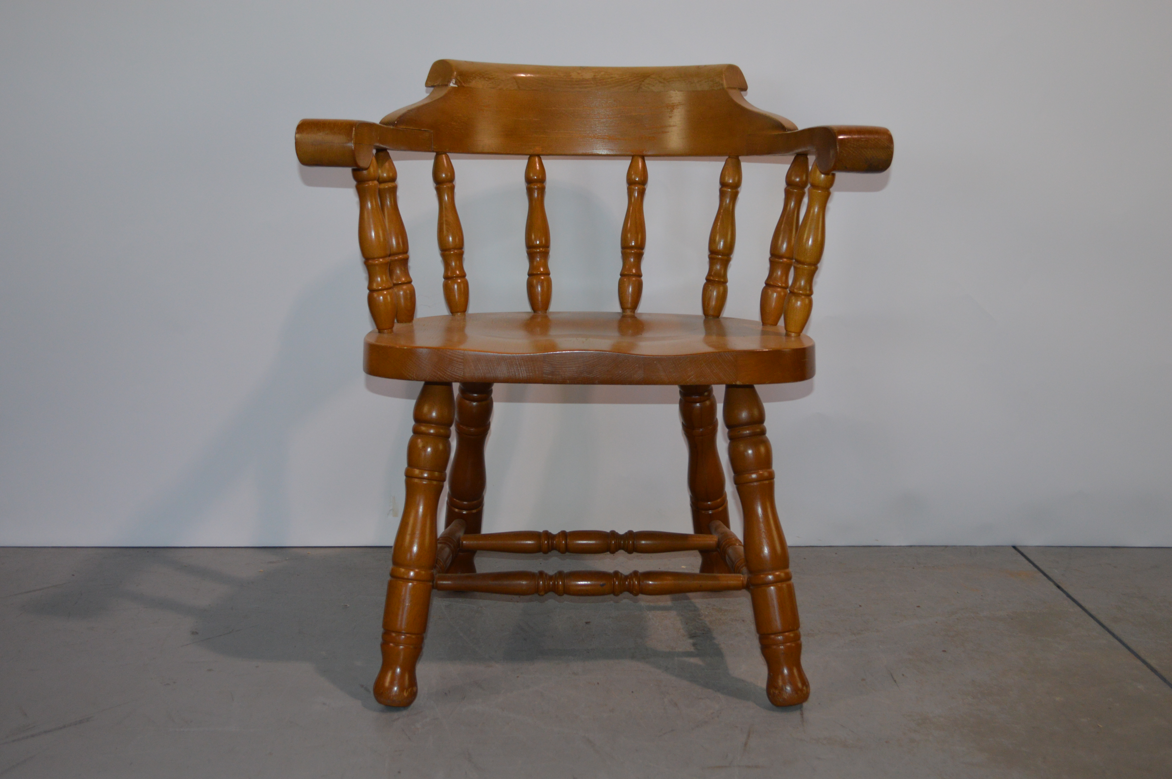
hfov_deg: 43.6
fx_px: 1464
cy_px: 390
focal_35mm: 45
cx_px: 586
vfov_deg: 29.8
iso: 560
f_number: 4.5
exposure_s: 1/60
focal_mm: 30
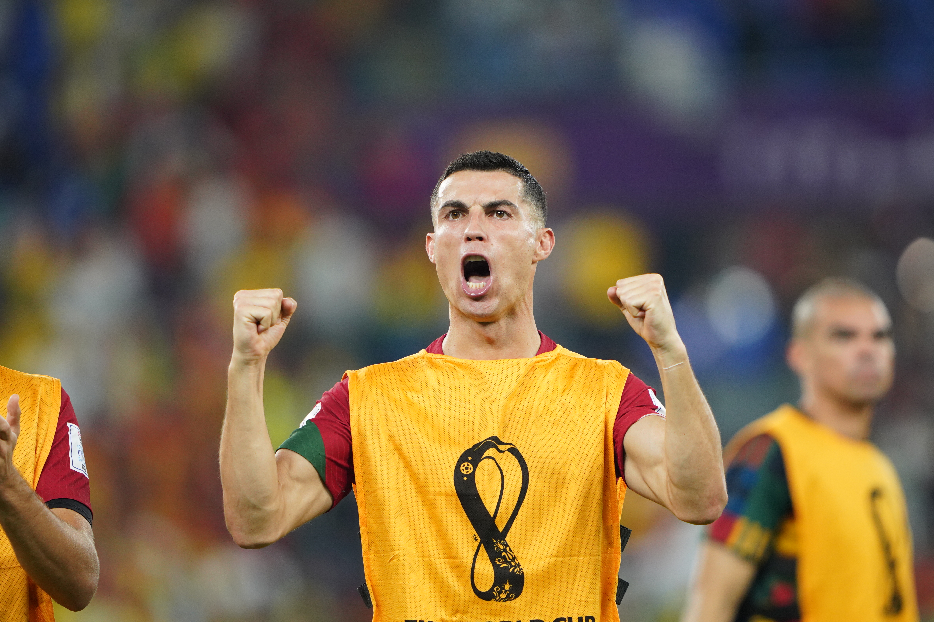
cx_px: 467
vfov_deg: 2.3
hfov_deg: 3.4
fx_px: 15565
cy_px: 311
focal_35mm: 600
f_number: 2.8
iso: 1250
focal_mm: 400
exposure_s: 1/1000
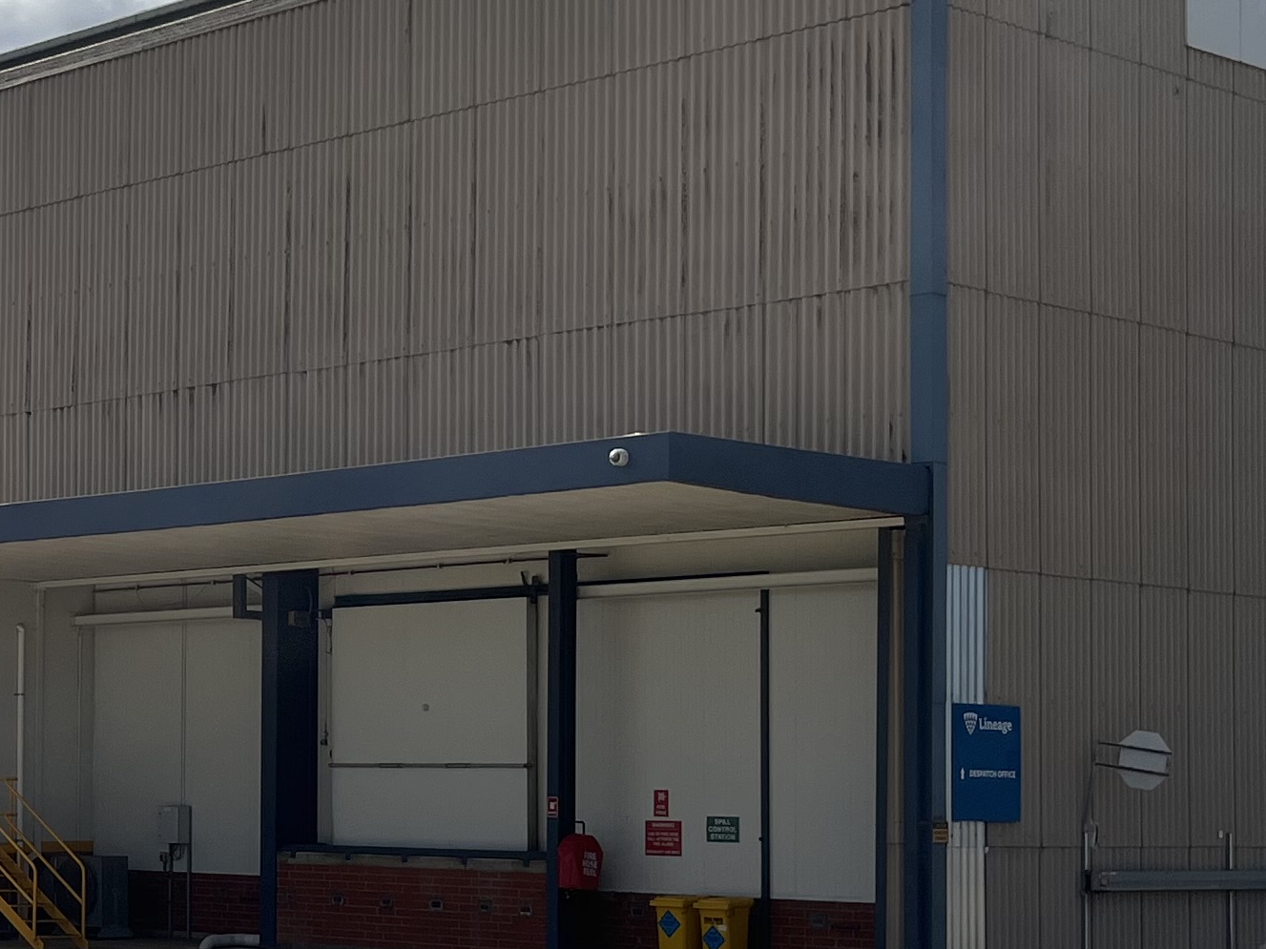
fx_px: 2889
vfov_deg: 18.6
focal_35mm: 79
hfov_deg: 23.5
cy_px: 679
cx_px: -40
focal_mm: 5.1
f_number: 1.6
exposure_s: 1/10870
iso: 50
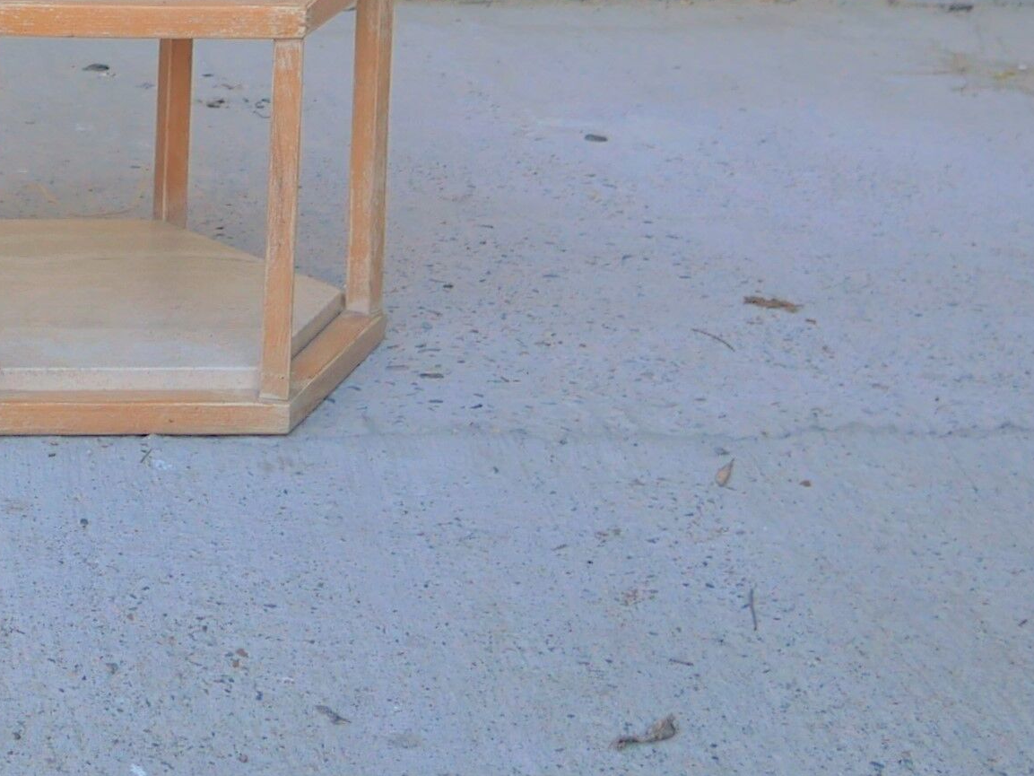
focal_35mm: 155
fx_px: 4630
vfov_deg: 9.1
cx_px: -303
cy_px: -719
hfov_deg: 12.4
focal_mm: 20
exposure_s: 1/320
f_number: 3.2
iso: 200
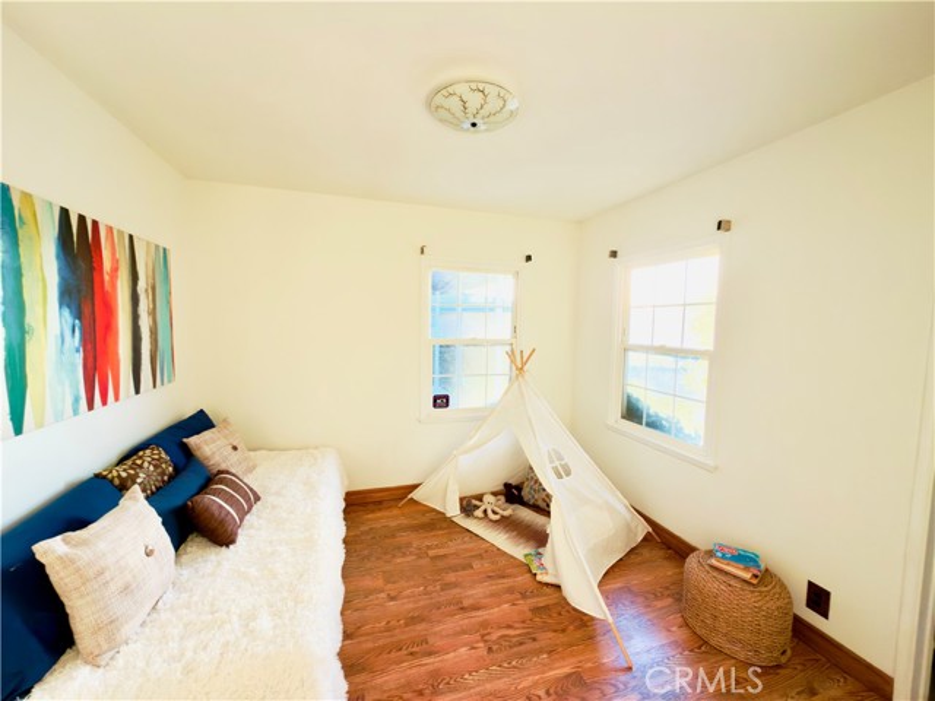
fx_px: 378
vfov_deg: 85.7
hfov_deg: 102.1
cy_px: 350
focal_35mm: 14
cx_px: 468
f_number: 2.2
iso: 80
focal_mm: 2.22
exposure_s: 1/30
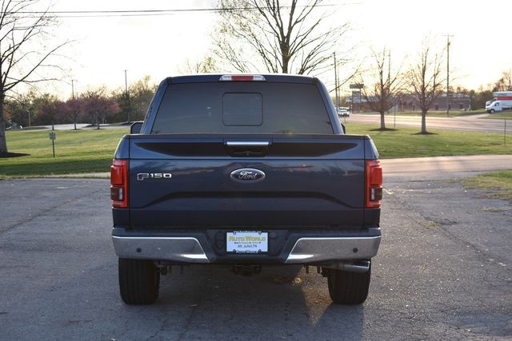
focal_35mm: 60
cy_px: 170
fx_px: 853
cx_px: 256
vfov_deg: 22.6
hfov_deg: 33.4
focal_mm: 40
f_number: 5.6
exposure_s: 1/250
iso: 280
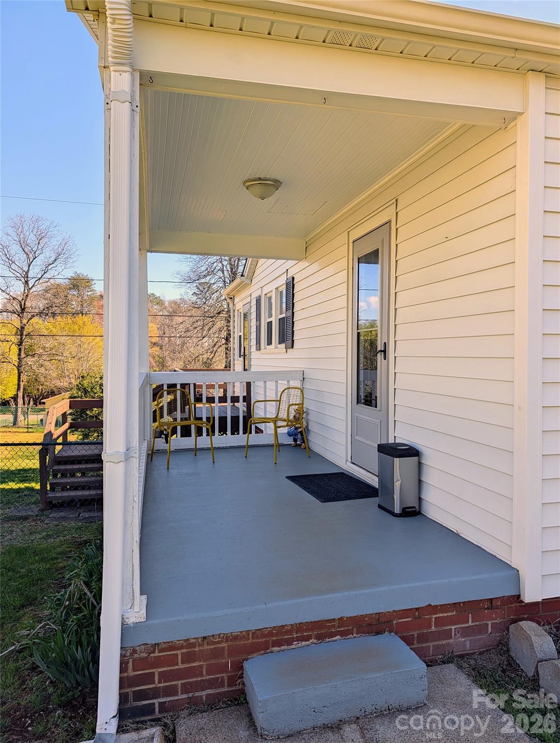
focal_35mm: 24
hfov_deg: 56.9
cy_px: 372
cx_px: 280
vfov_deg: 71.5
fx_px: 516
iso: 21
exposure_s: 1/602
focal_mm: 6.9
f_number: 1.68
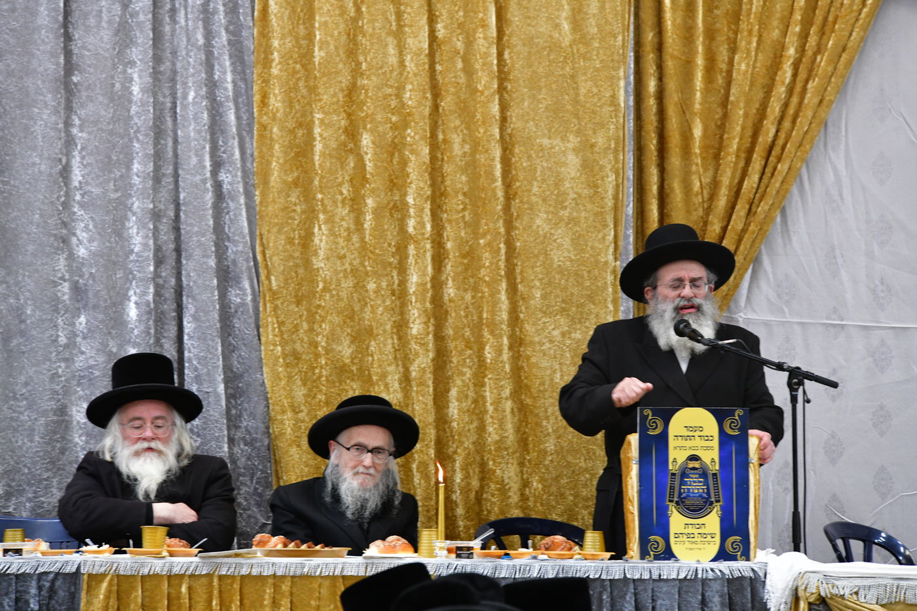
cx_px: 458
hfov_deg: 10.3
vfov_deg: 6.9
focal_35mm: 200
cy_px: 306
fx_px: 5093
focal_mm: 200
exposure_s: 1/100
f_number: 5.6
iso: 2500
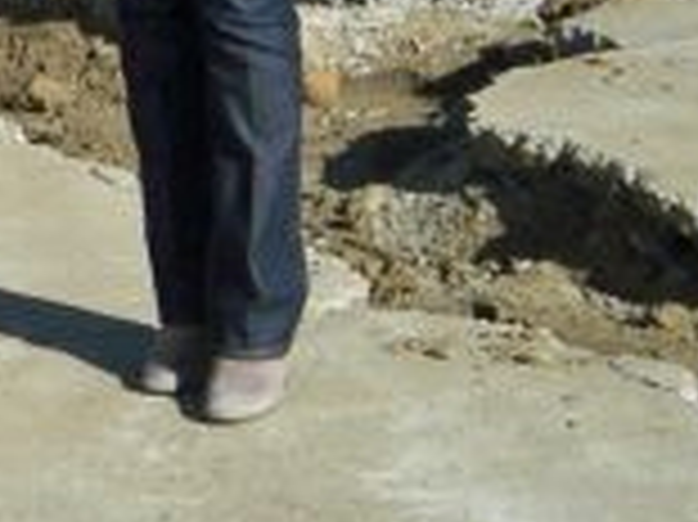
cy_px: -450
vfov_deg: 7.5
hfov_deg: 9.8
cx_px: -545
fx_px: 3848
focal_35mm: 191
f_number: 8.6
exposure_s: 1/320
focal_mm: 7.9
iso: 100
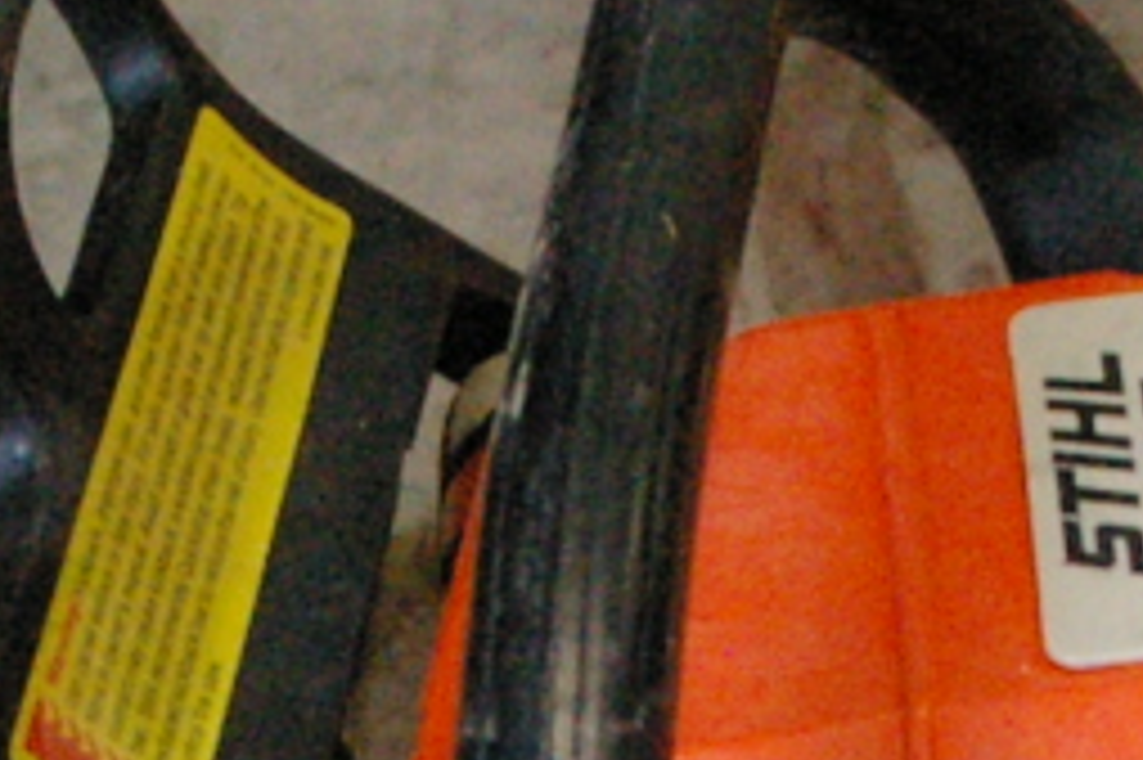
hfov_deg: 9.1
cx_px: 562
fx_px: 7203
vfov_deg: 6.0
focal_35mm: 227
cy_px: 1102
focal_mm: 25
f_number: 6.7
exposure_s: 1/90
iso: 3200
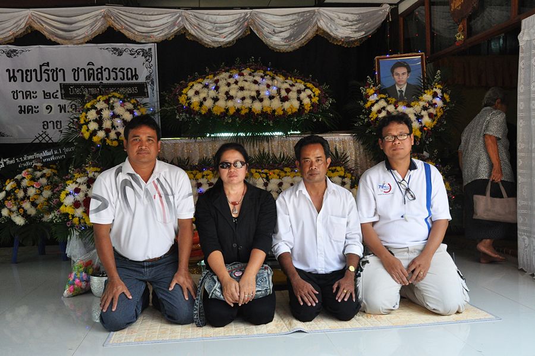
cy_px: 178
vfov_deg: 34.1
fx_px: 579
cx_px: 268
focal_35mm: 39
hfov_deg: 49.6
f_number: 8
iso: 1600
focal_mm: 26
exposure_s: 1/250
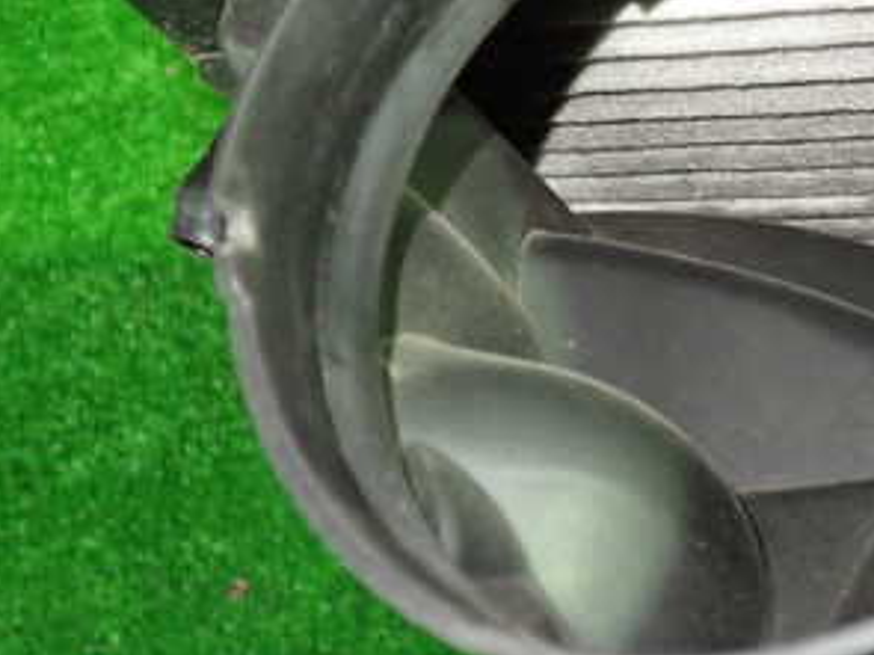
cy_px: 213
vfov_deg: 23.9
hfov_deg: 30.1
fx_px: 1540
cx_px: 818
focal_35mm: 61
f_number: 2.3
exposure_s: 1/30
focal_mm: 5.4
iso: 800
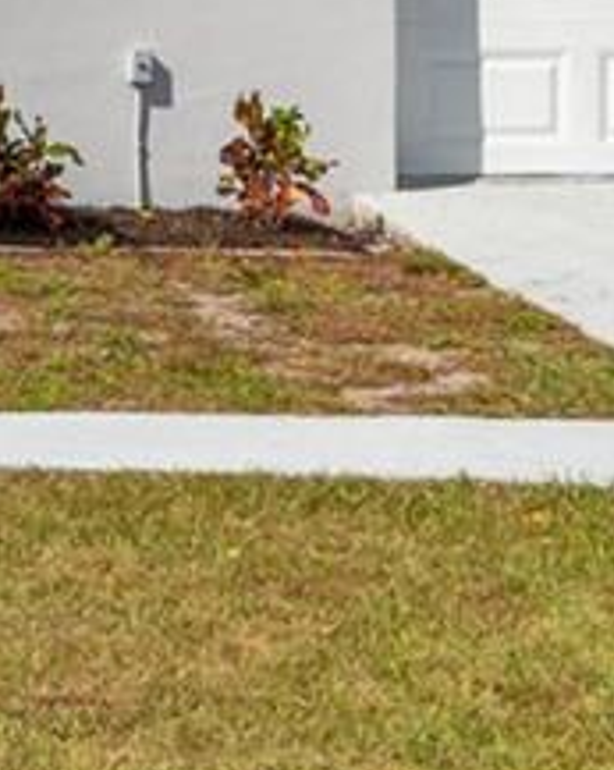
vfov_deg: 10.5
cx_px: -859
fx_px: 4097
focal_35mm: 180
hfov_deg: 7.9
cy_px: -181
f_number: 9
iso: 250
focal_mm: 26
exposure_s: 1/200
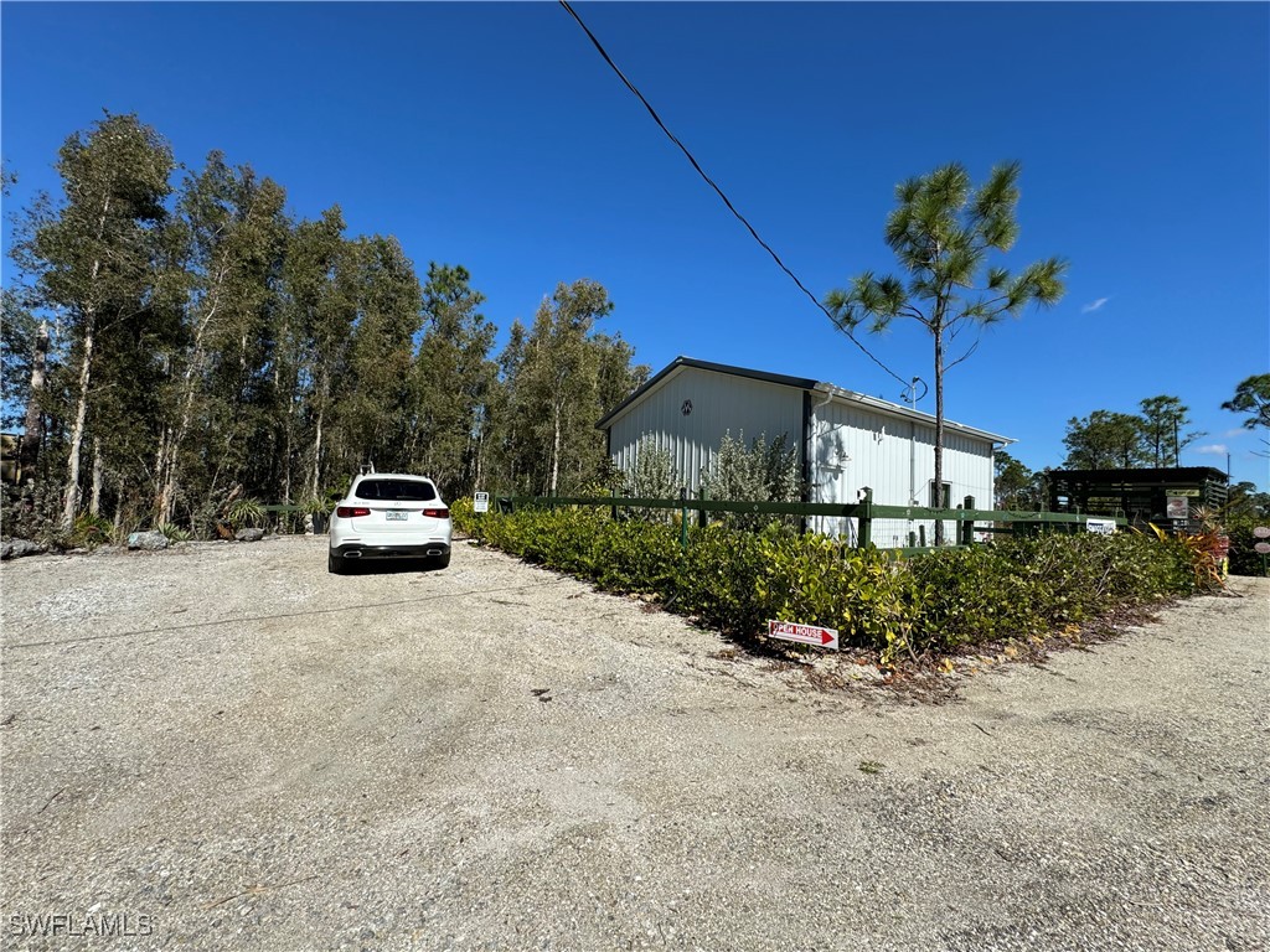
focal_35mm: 14
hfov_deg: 102.1
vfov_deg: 85.7
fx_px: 514
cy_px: 476
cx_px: 635
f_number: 2.2
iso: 50
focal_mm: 2.22
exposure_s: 1/2674
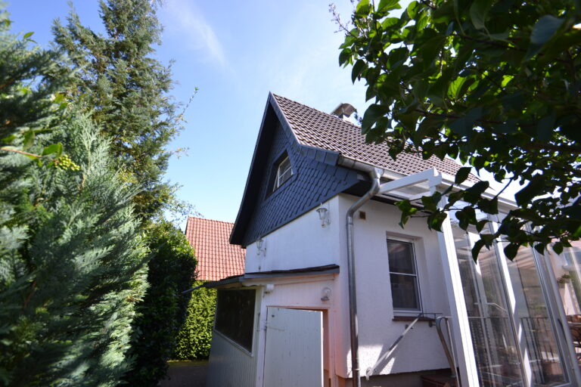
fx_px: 242
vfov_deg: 77.3
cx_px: 290
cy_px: 194
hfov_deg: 100.4
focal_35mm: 15
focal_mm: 10
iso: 100
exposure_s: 1/125
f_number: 5.6
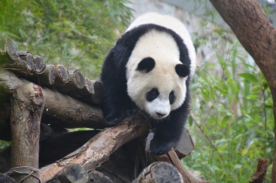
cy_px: 92
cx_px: 138
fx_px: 3098
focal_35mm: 405
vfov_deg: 3.4
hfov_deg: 5.1
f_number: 6.3
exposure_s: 1/90
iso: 800
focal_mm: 270
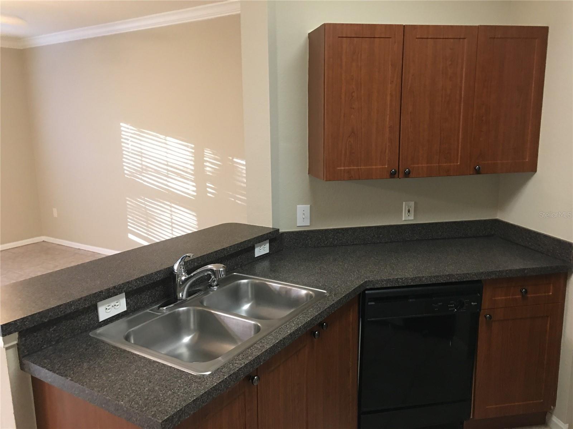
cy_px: 214
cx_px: 286
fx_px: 480
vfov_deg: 48.2
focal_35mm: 29
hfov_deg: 61.7
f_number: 2.2
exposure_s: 1/8
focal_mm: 4.15
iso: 80
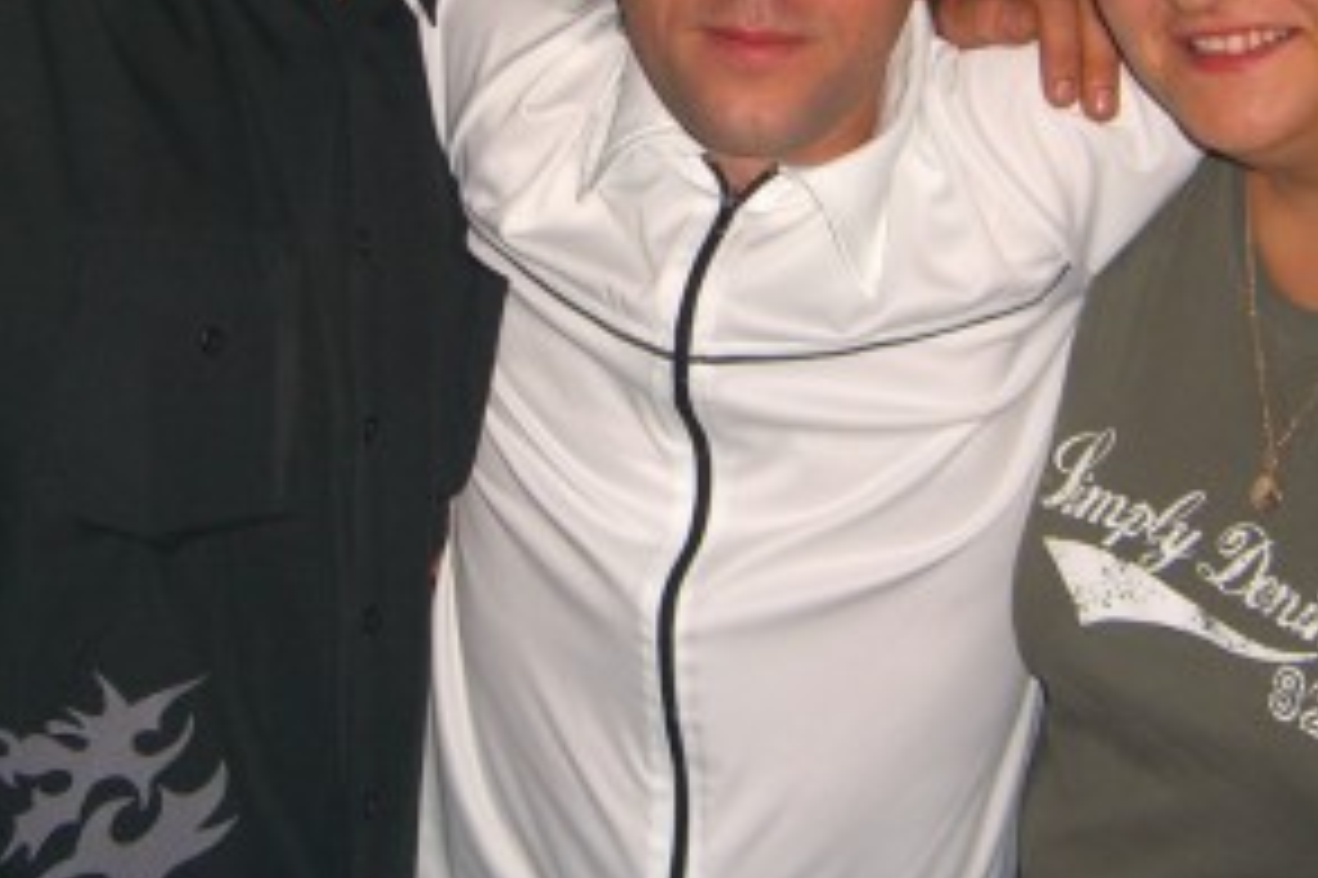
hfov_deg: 25.1
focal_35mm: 81
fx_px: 2964
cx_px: 625
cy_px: 104
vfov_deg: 16.6
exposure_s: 1/60
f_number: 2.8
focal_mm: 7.9
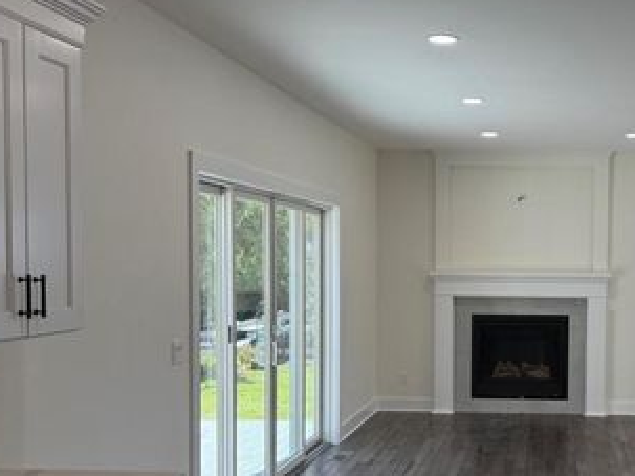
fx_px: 862
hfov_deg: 38.6
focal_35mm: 47
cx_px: 526
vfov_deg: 30.7
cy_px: 307
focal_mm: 6.76
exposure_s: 1/317
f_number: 1.78
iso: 100
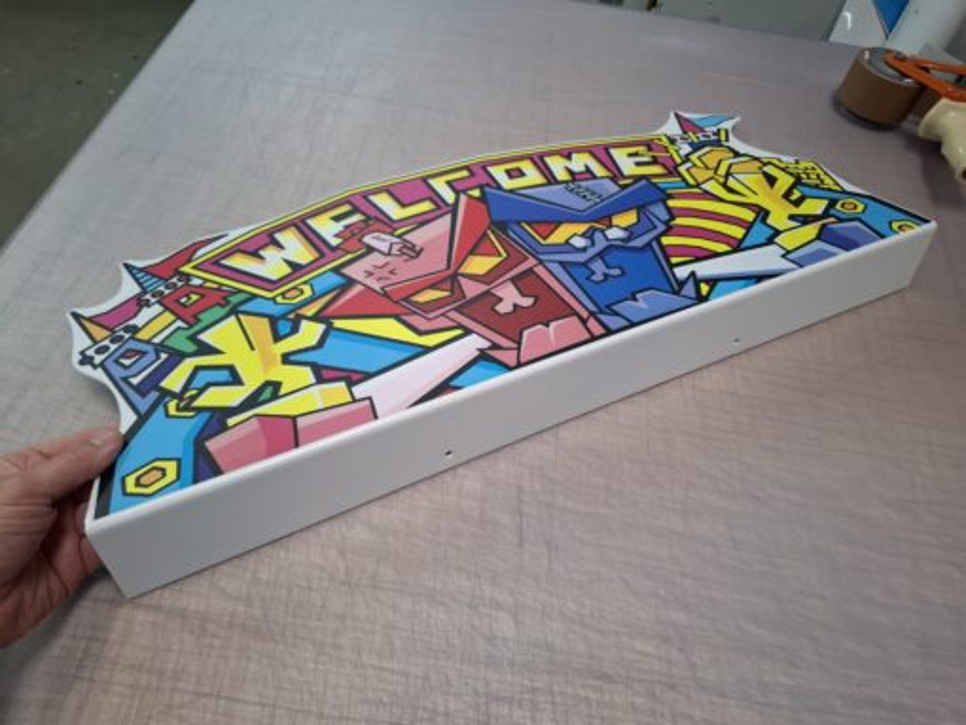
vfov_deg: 58.9
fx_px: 642
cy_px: 362
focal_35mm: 23
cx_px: 483
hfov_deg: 73.9
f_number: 1.8
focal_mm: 5.54
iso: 250
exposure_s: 1/100
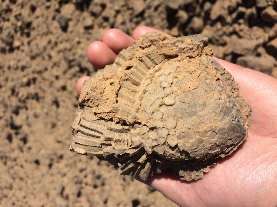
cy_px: 104
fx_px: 232
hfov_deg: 61.7
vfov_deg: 48.2
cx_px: 138
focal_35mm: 29
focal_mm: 4.15
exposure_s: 1/3165
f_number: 2.2
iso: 32
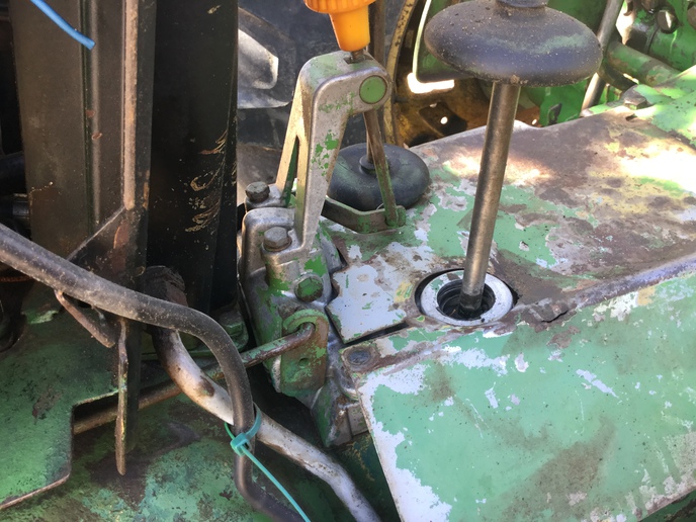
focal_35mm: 31
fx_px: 623
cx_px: 348
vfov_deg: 45.4
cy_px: 261
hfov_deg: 58.4
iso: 32
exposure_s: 1/40
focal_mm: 3.3
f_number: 2.4
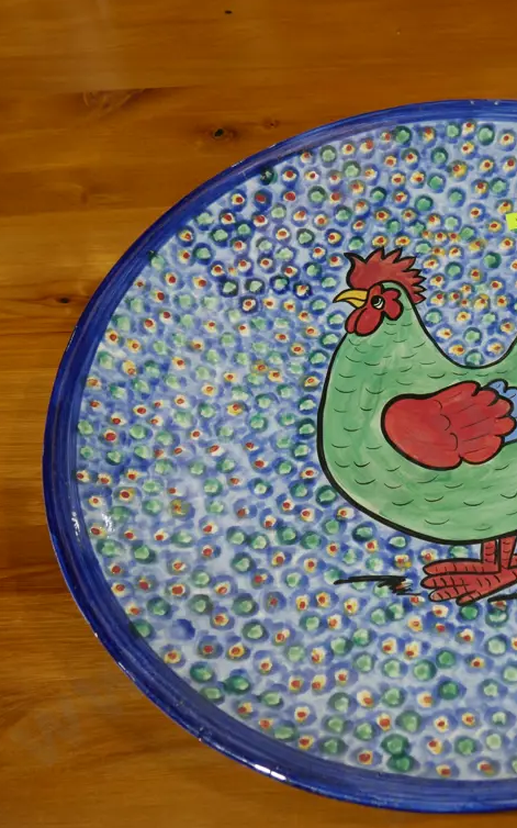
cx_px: 471
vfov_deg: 41.1
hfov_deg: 25.5
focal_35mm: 49
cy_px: 418
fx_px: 1105
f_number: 4
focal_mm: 17
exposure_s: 1/80
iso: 200
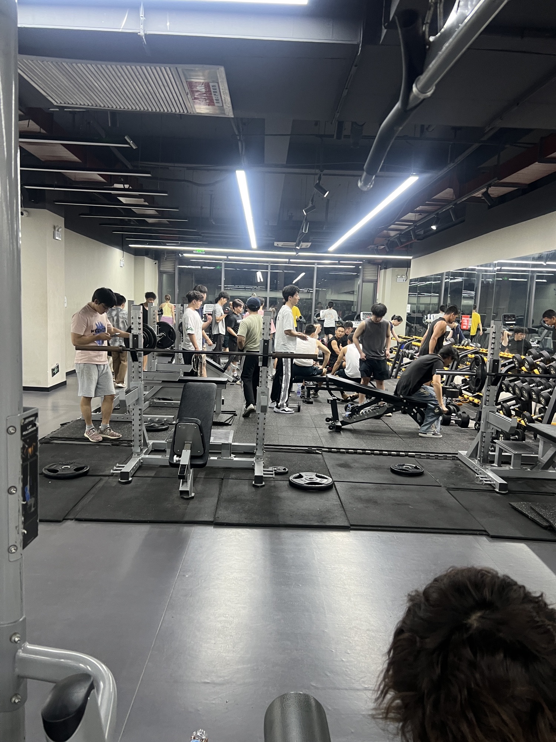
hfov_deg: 53.1
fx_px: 557
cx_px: 278
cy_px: 371
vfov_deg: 67.3
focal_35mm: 26
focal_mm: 5.7
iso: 125
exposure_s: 1/50
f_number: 1.5
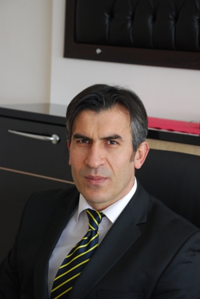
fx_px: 822
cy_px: 150
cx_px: 100
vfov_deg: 20.6
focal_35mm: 99
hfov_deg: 13.9
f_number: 5.3
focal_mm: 66
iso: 400
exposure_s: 1/50
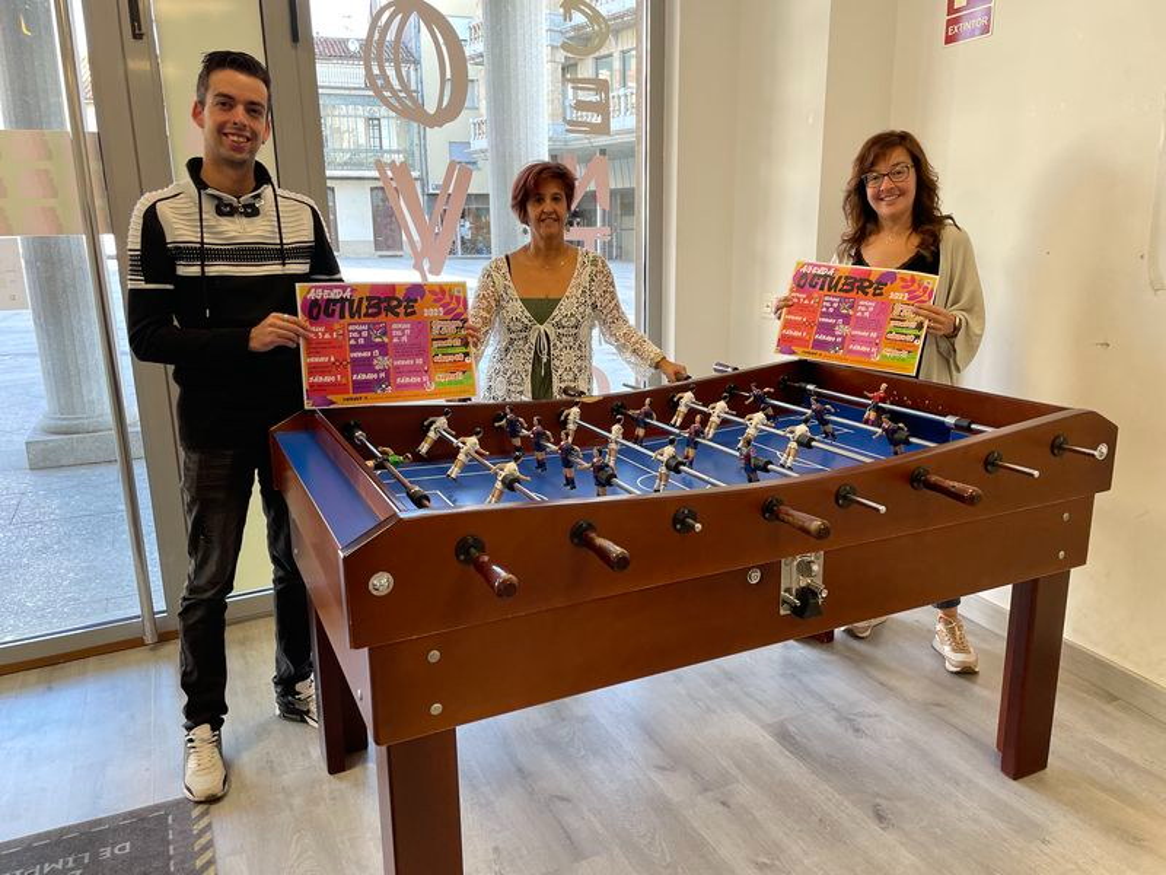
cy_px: 438
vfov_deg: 53.1
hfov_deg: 67.3
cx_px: 583
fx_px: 876
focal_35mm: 26
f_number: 1.6
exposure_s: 1/100
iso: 100
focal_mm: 4.2
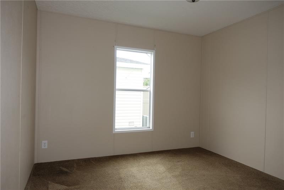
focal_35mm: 24
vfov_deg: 53.1
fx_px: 189
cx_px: 142
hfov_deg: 73.8
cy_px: 95
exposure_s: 1/320
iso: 125
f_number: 1.8
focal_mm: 8.8
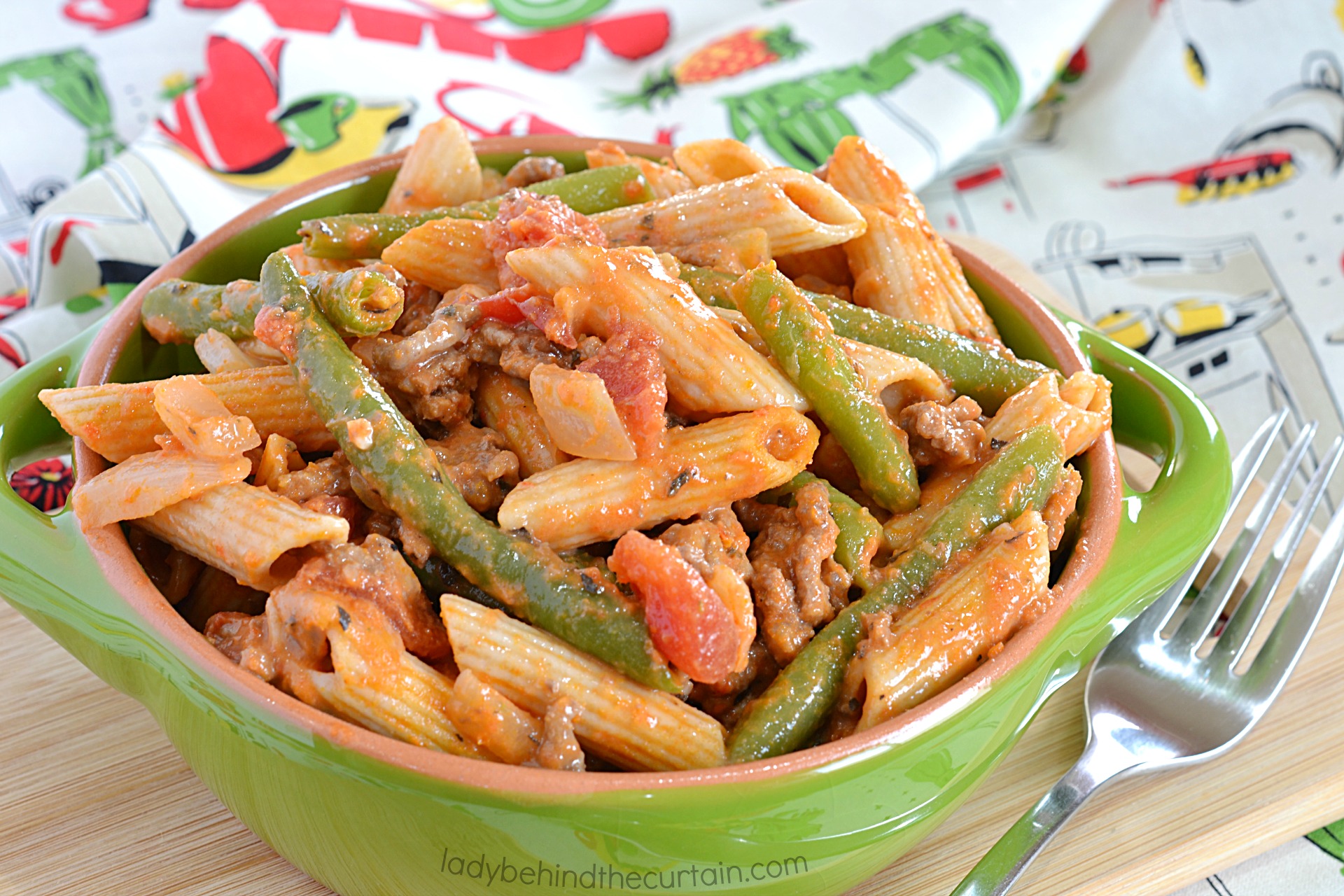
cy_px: 448
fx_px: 2800
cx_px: 672
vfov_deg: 18.2
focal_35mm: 75
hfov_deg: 27.0
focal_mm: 50
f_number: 10
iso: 100
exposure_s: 1/1.6
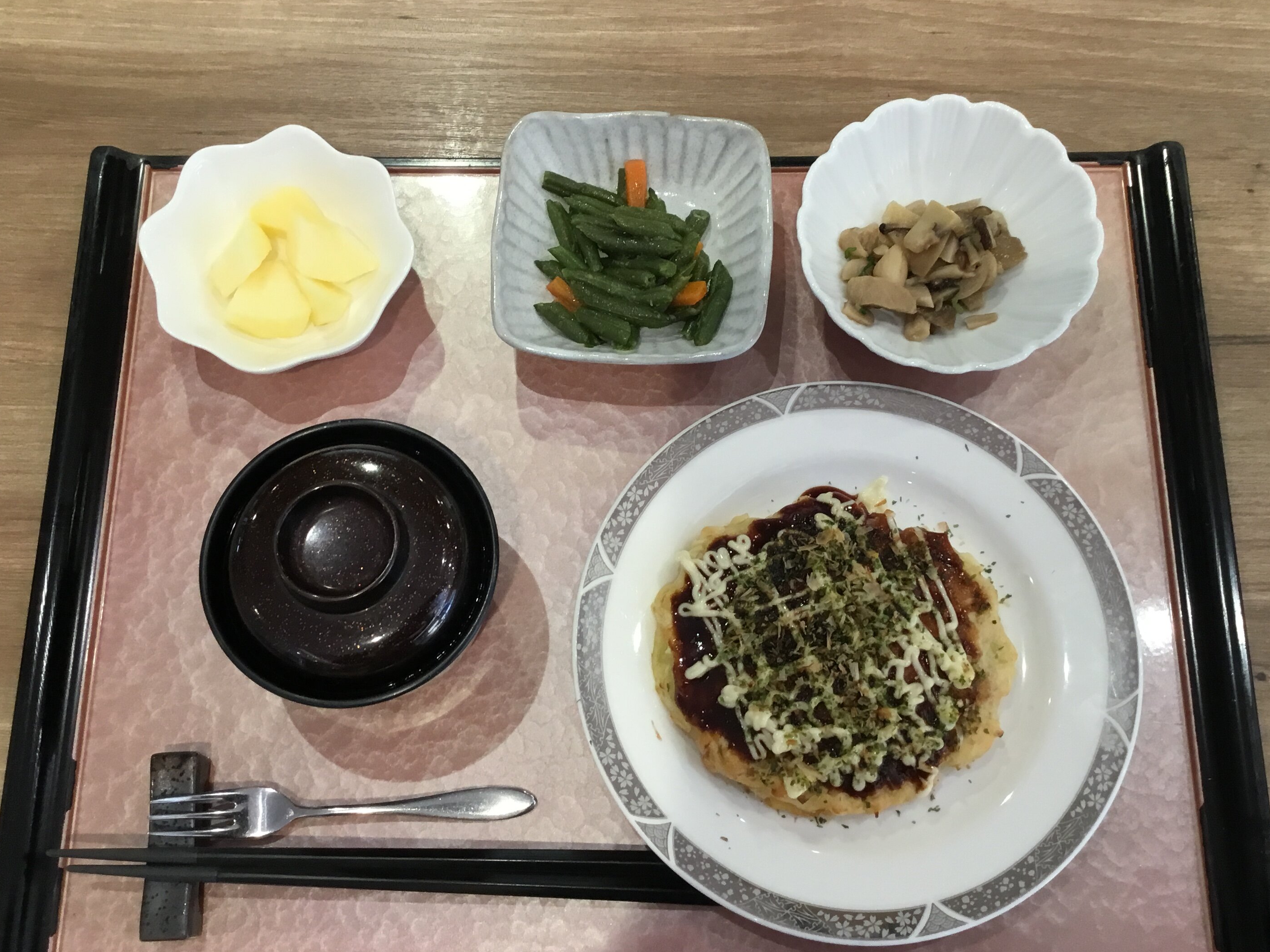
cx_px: 638
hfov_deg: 51.4
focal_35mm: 36
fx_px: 1321
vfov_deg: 39.7
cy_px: 476
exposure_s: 1/30
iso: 64
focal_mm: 3.3
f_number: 2.4
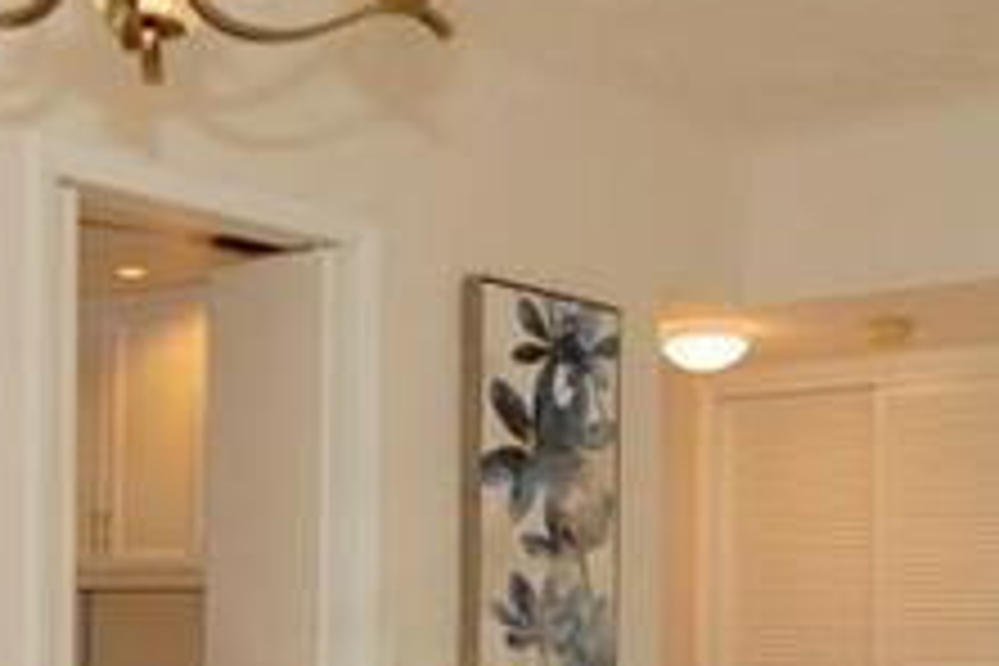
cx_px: 436
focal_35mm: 65
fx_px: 1804
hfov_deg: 30.9
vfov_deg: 20.6
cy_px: 569
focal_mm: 12
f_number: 5
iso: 200
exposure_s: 1/60
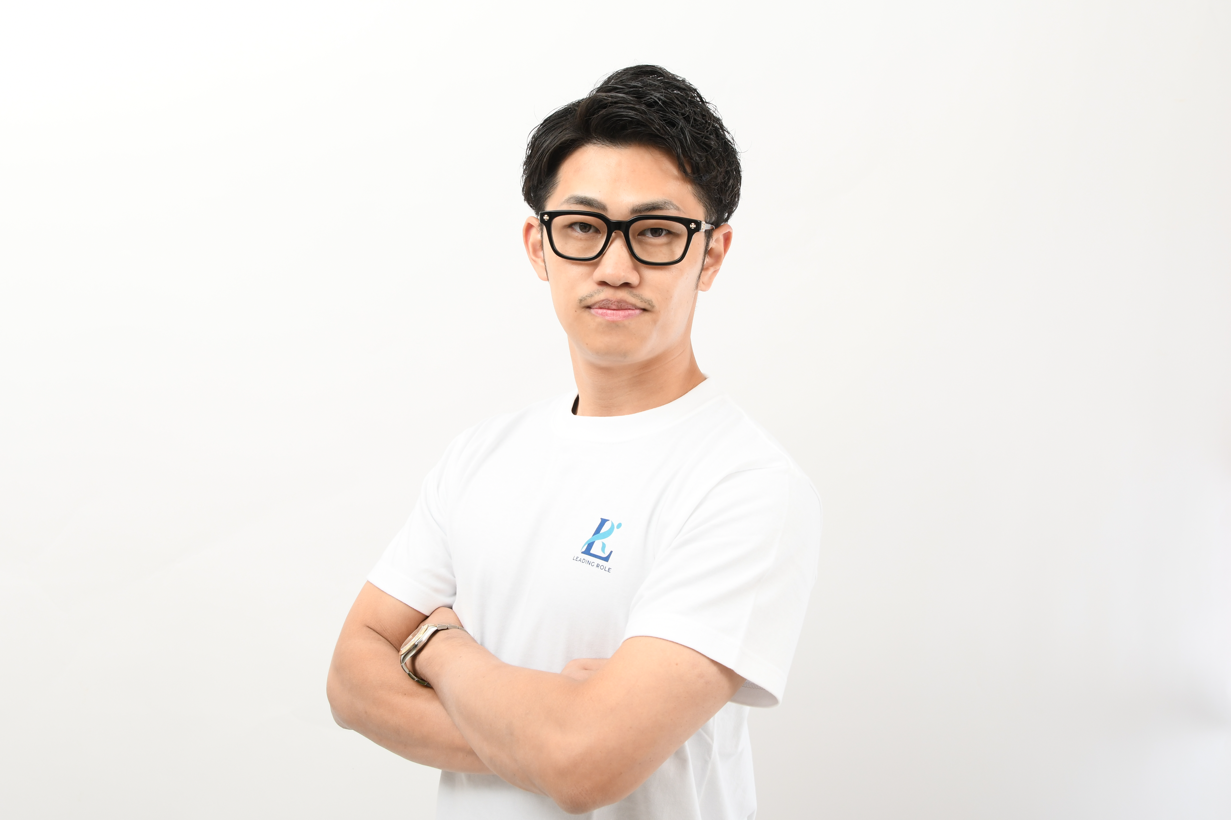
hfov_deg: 53.1
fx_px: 1231
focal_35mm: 36
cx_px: 616
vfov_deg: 36.9
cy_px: 410
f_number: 7.1
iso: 500
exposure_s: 1/160
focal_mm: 24
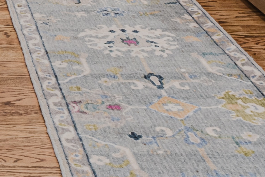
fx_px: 699
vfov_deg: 11.6
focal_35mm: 95
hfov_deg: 19.1
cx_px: -119
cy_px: -261
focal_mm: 16
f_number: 8
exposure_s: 1/200
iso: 200
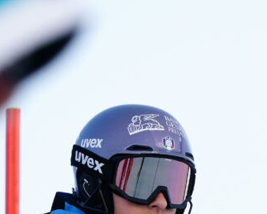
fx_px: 10986
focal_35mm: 1389
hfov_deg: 1.4
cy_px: 268
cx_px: 247
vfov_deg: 1.1
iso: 2000
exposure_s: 1/2500
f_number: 6.3
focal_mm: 467
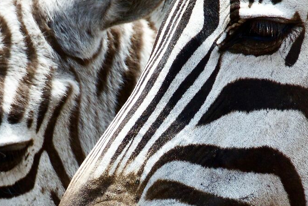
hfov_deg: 1.3
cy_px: 214
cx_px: 105
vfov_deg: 0.8
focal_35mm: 1622
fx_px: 13876
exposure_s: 1/640
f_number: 8
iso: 500
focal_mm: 300
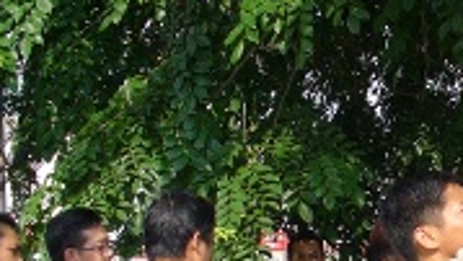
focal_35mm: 90
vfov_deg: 13.3
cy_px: 271
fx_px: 1106
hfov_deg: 22.3
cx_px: 512
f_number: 5.6
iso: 80
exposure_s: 1/200
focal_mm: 6.1
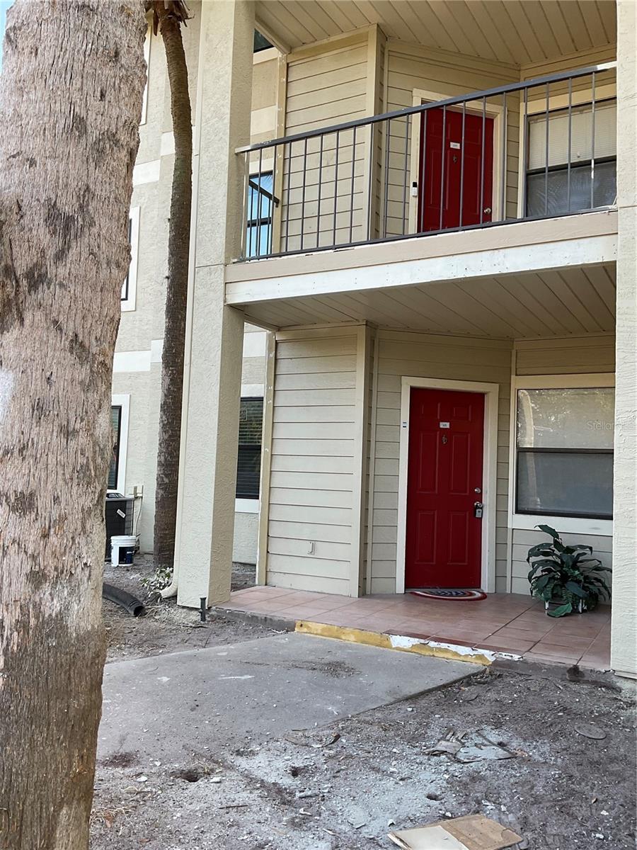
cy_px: 425
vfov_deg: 61.7
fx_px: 712
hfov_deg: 48.2
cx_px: 318
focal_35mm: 29
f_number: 1.8
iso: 20
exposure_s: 1/122
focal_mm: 3
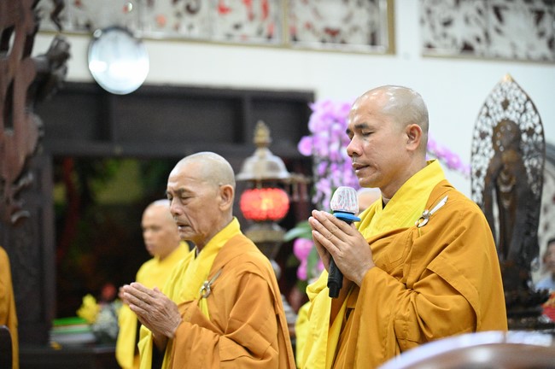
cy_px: 184
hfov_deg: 17.1
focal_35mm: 120
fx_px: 1848
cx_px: 278
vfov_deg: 11.4
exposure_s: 1/250
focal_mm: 120
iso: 20000
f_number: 4
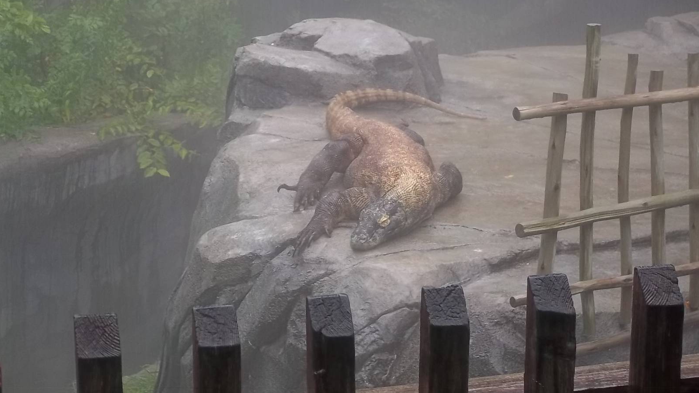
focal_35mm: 105
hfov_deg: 20.4
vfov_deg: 11.5
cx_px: 350
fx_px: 1946
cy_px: 168
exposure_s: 1/60
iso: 80
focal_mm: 17.1
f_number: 5.2
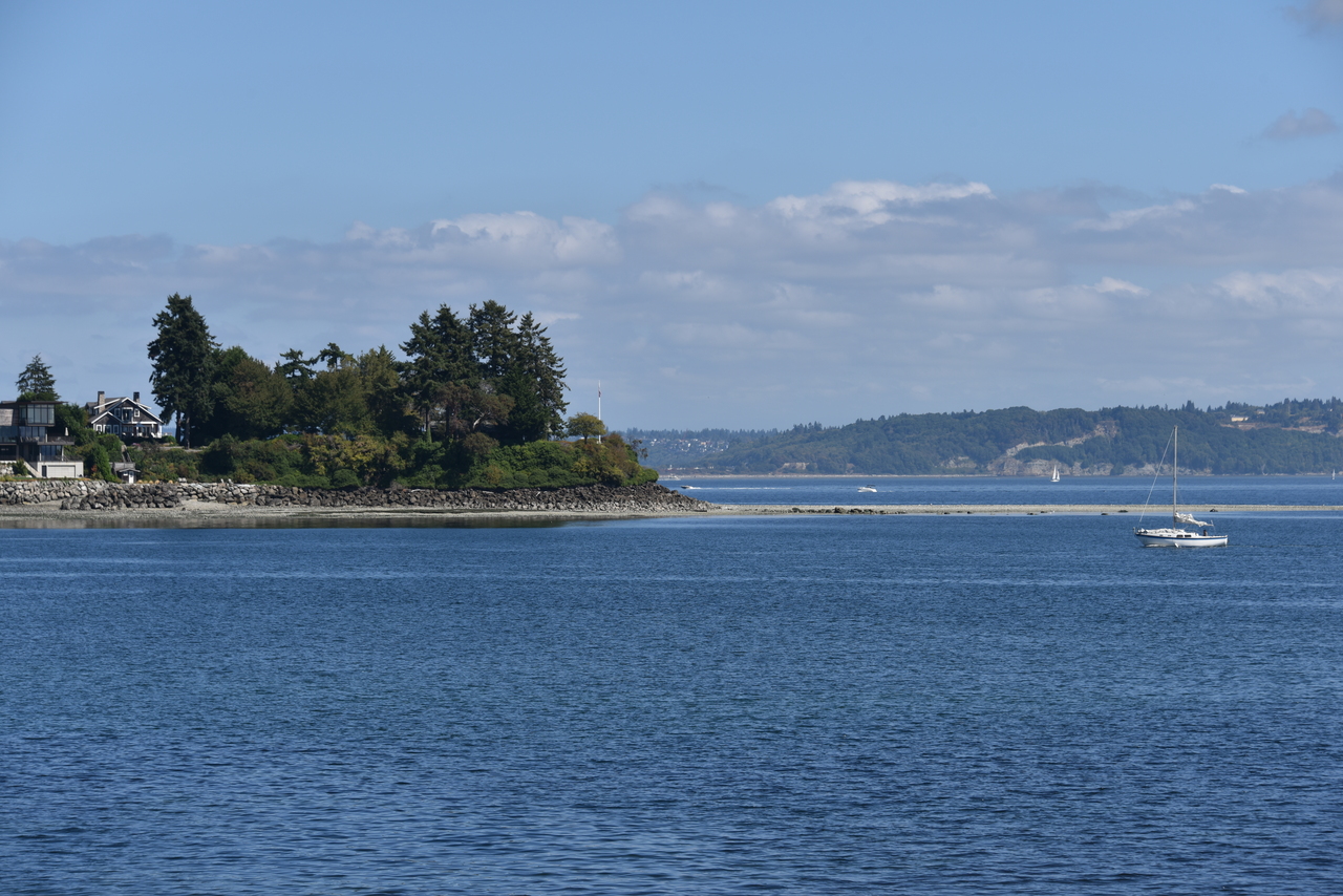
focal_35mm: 122
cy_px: 448
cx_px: 672
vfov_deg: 11.2
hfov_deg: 16.8
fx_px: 4552
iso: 100
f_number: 9
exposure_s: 1/320
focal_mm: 122
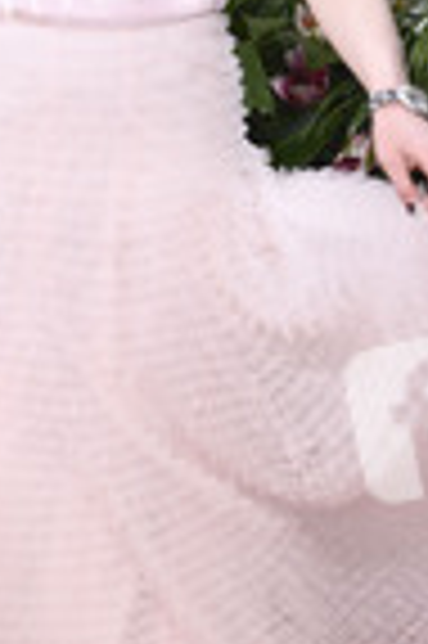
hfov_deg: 8.9
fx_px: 2753
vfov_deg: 13.3
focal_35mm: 154
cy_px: 171
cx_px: 167
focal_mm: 55
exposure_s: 1/250
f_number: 5.6
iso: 500
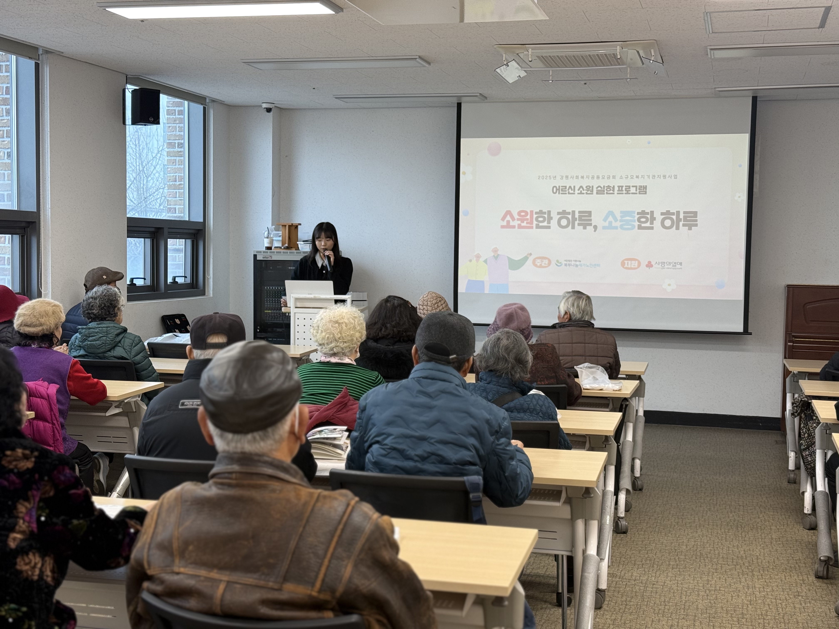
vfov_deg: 30.3
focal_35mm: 48
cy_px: 314
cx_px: 420
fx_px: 1163
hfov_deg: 39.7
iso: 64
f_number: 1.78
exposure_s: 1/60
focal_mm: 6.76
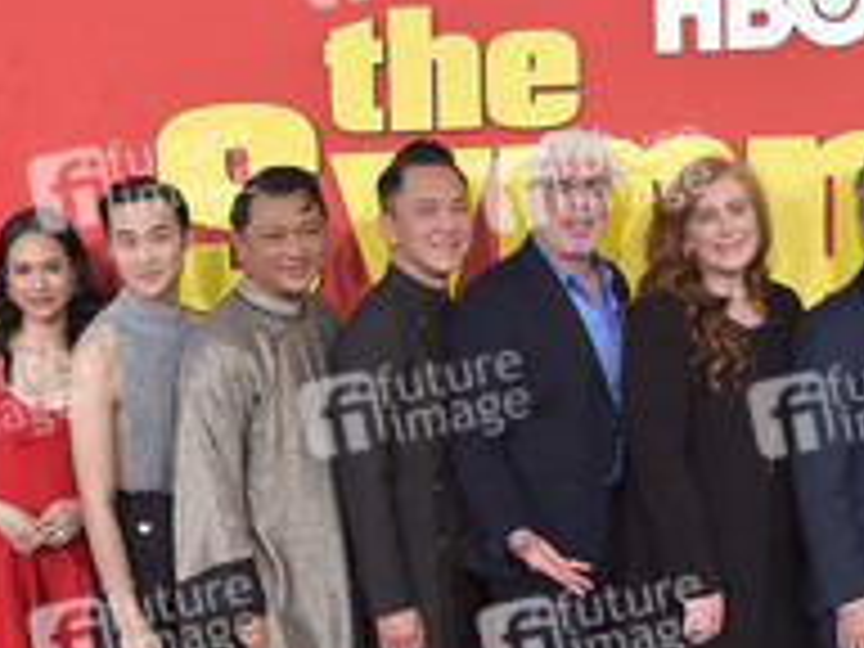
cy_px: 518
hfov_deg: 30.7
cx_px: 472
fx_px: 1572
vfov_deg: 23.0
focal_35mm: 63
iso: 1250
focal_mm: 28
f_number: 6.3
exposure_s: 1/1250
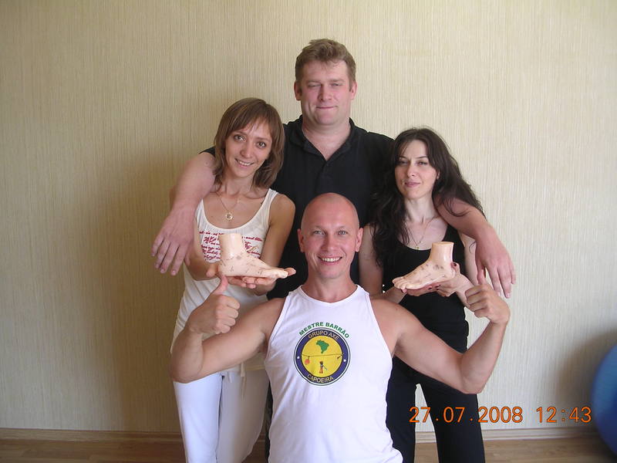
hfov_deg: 49.0
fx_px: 677
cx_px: 308
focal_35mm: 38
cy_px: 232
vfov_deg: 37.7
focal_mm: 5.8
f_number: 2.8
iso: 100
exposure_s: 1/46
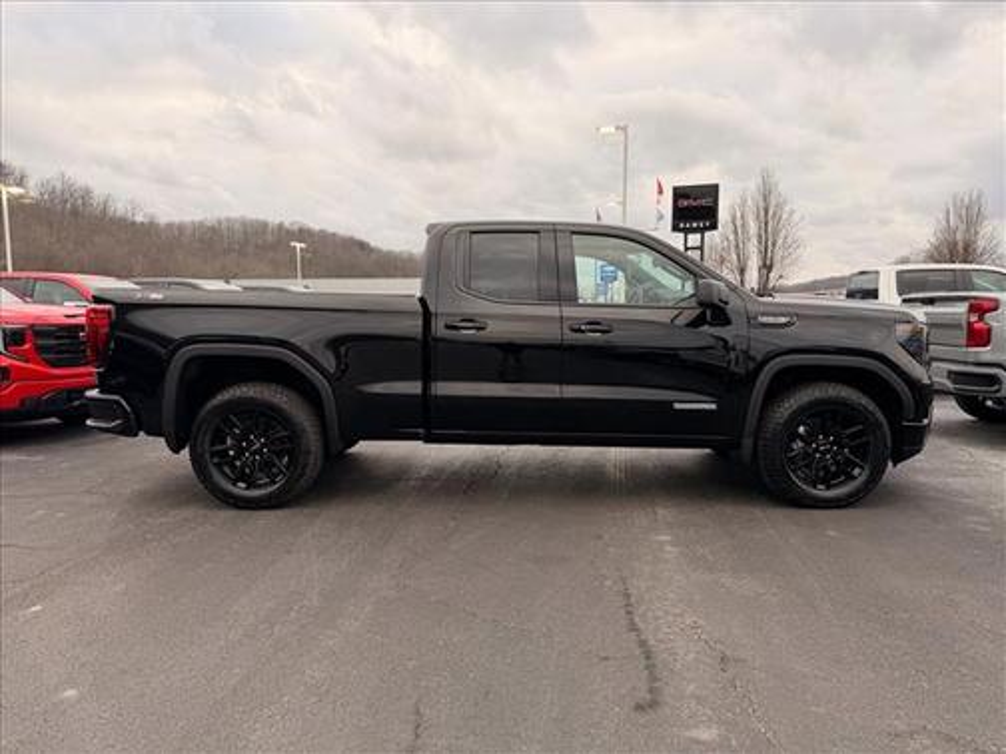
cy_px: 377
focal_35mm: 24
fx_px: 697
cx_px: 503
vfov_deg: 56.8
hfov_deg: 71.6
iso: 64
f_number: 1.78
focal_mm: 6.76
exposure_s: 1/295
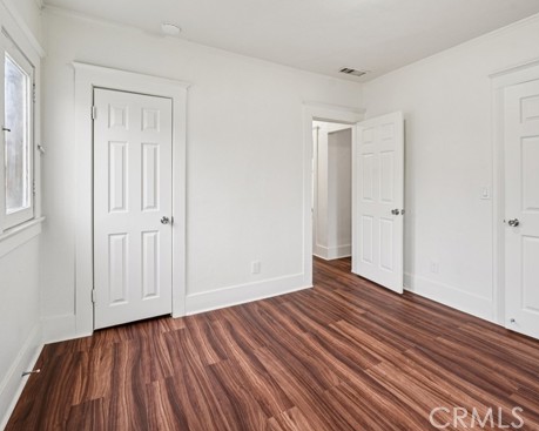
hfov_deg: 89.5
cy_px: 184
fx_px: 271
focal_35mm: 17
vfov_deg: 76.5
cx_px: 291
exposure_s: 1/13
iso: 400
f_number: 8
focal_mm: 13
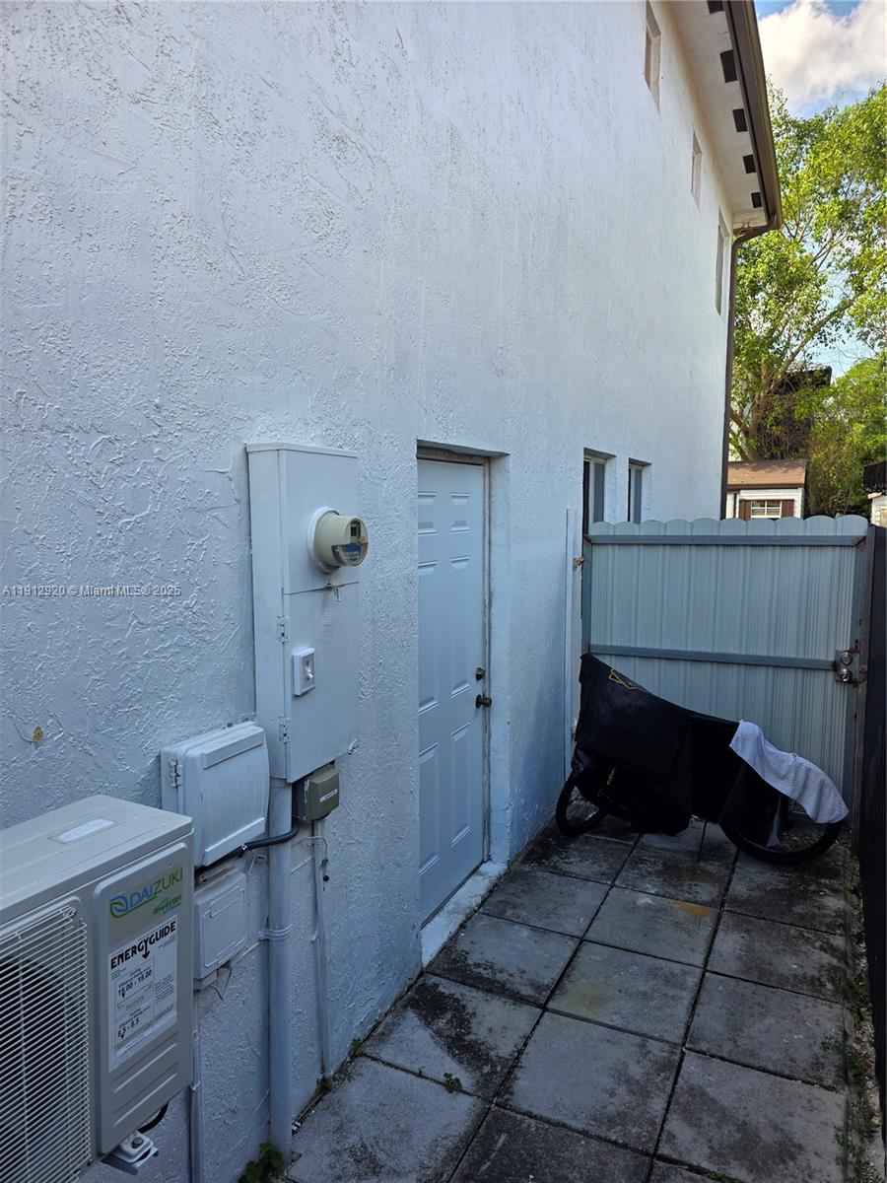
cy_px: 592
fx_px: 786
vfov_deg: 73.9
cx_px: 444
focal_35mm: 23
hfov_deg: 58.9
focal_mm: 6.3
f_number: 1.7
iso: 25
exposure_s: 1/359
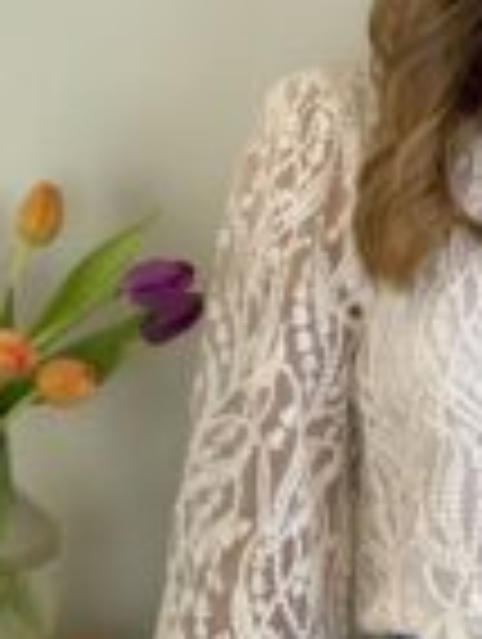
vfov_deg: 14.6
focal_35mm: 135
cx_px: 455
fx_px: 2499
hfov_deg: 10.9
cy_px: 360
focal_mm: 6.76
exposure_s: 1/164
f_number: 1.78
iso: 50
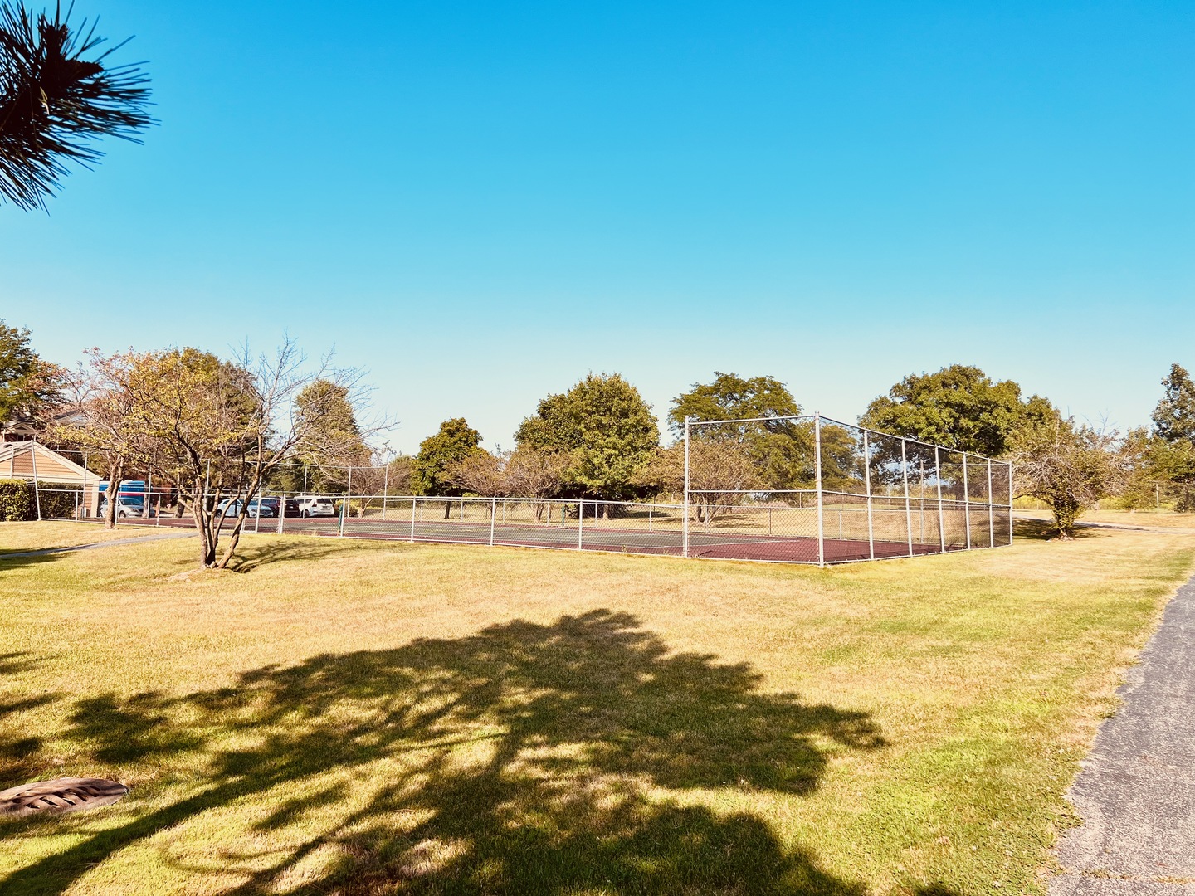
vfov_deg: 53.1
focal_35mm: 26
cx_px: 598
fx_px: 898
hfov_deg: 67.3
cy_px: 448
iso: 50
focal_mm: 5.7
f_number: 1.5
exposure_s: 1/3571
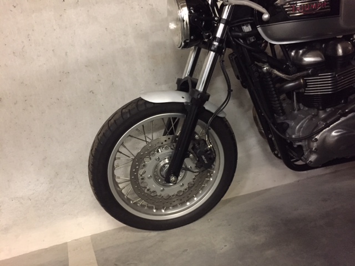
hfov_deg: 61.7
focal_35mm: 29
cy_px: 133
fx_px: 297
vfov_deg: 48.2
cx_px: 178
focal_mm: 4.15
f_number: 2.2
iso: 640
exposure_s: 1/17
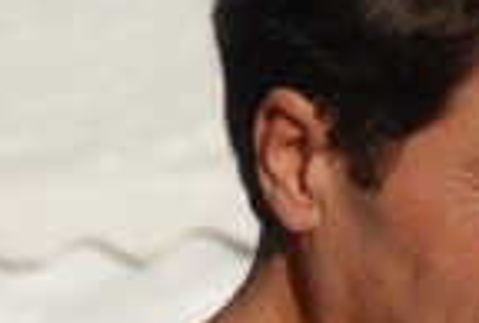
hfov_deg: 3.5
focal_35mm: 593
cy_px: 152
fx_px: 7916
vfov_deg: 2.3
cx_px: 353
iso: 1000
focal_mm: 95
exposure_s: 1/2500
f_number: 9
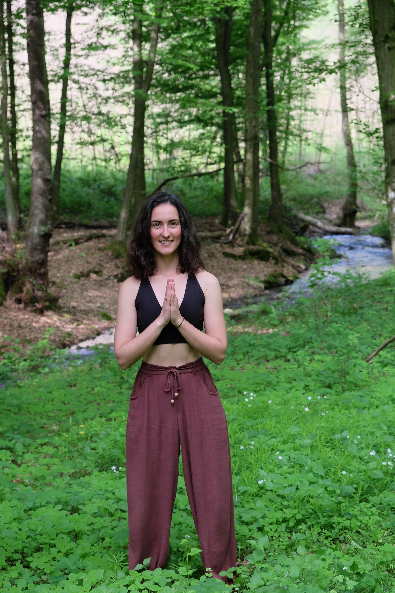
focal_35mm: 83
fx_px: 1366
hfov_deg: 16.5
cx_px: 198
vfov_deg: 24.5
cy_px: 296
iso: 800
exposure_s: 1/150
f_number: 5
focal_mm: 55
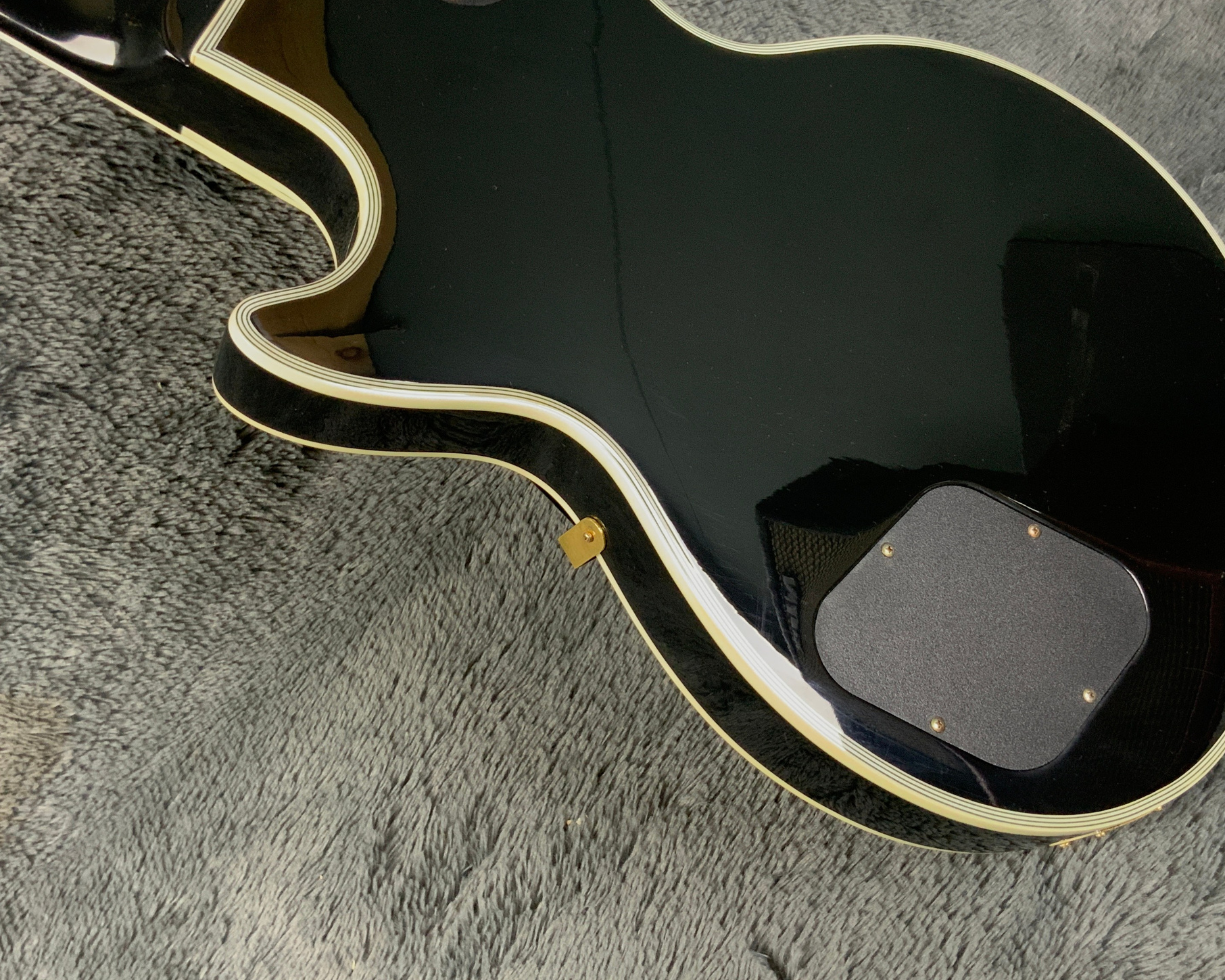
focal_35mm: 40
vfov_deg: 37.3
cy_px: 441
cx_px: 644
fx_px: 1450
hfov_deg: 45.8
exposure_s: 1/50
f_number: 1.8
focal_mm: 3
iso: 200
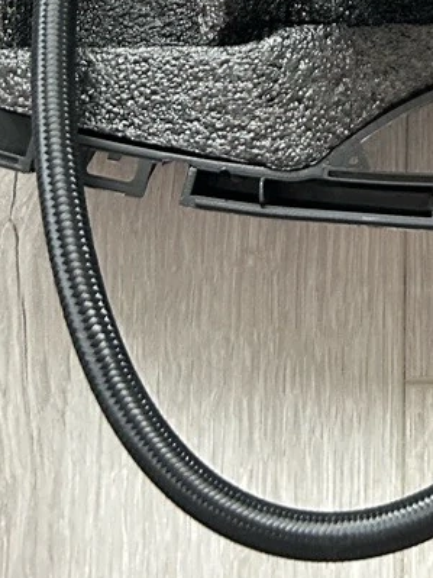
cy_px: -255
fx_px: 1452
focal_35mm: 87
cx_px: 560
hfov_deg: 16.1
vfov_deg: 19.9
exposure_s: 1/60
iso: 250
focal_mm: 5.7
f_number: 1.5
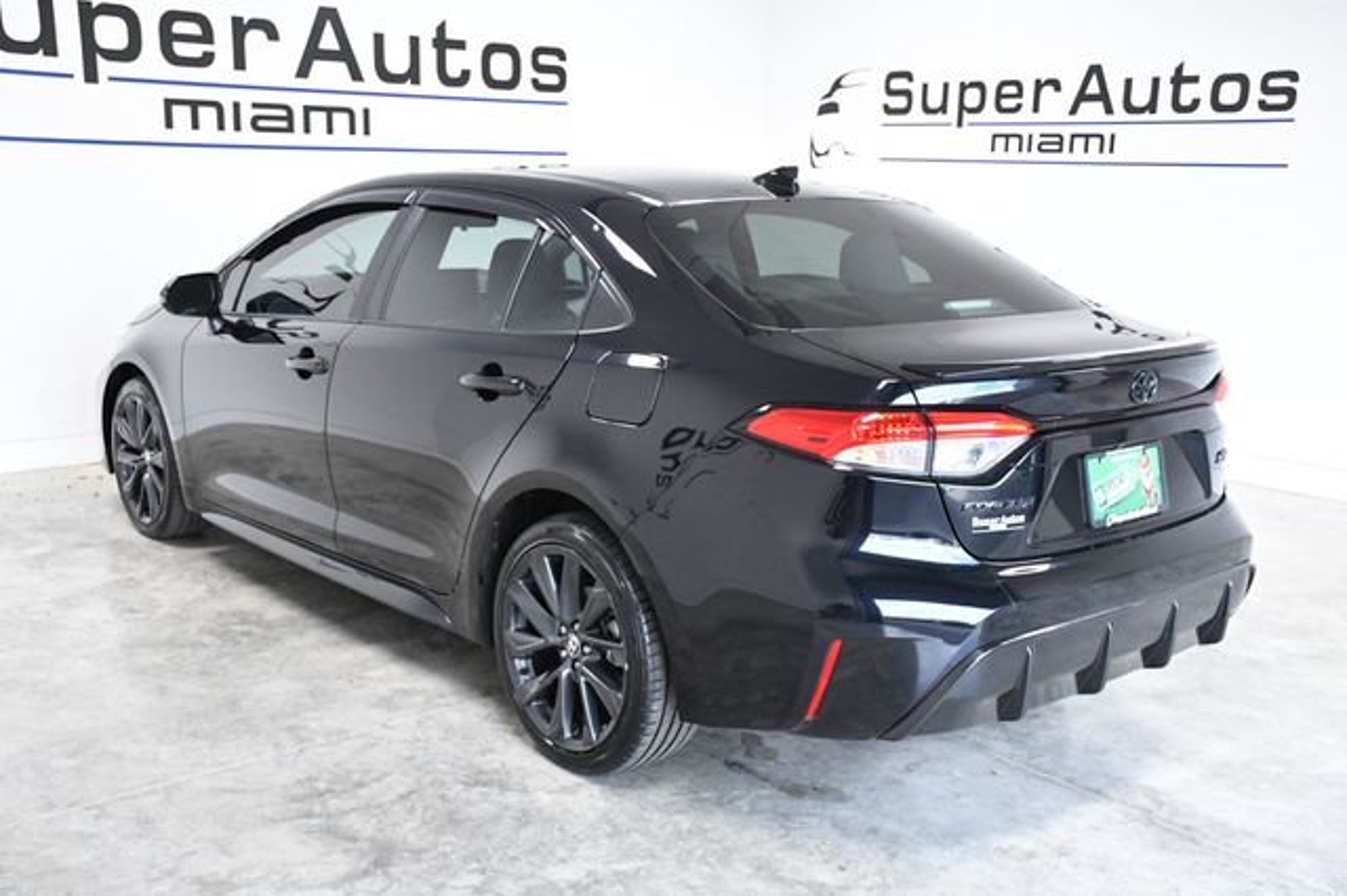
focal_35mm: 36
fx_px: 1346
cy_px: 448
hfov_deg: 53.2
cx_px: 674
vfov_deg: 36.8
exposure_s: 1/160
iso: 2500
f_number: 7.1
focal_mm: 24
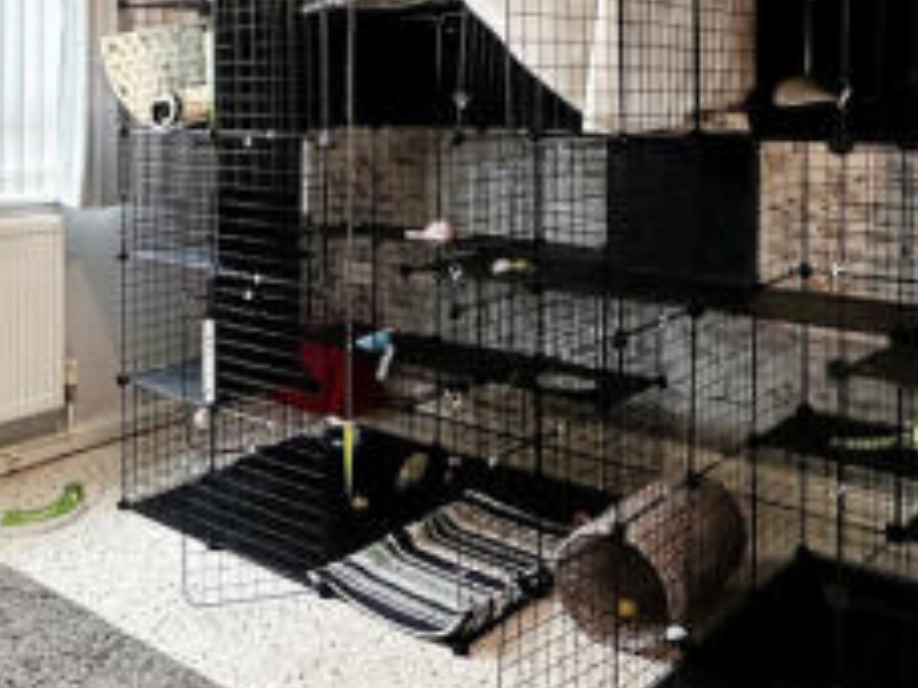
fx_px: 954
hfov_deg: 48.6
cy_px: 334
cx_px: 188
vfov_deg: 39.6
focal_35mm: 36
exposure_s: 1/100
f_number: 2.2
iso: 160
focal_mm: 2.22
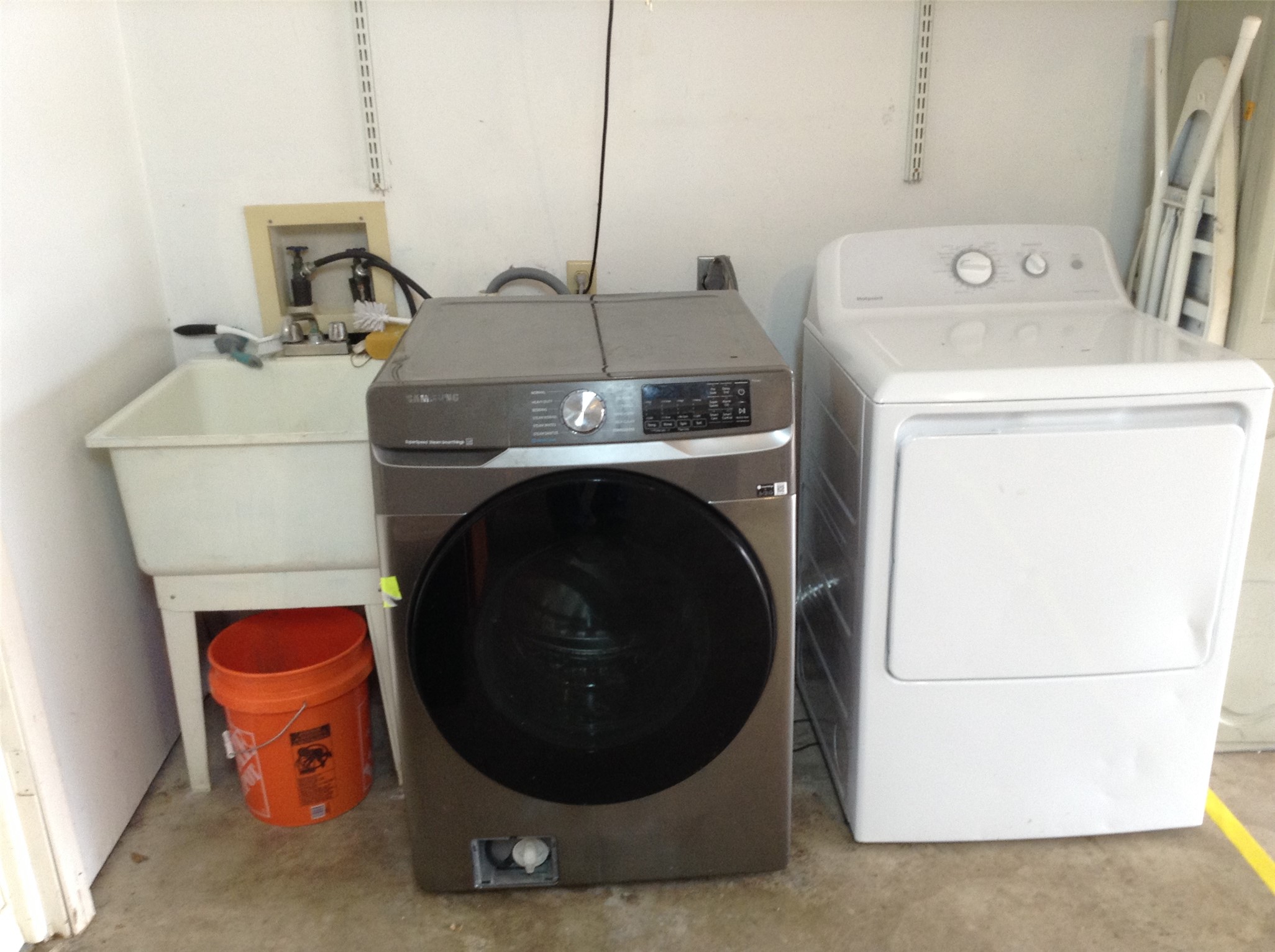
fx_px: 1213
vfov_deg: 42.8
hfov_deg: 55.4
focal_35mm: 33
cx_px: 638
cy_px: 476
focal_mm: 3.3
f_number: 2.4
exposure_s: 1/24
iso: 64
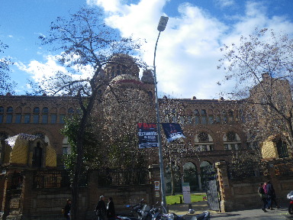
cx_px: 146
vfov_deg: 49.7
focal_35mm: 28
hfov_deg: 63.4
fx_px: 237
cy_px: 110
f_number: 4.2
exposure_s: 1/320
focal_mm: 5
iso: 50
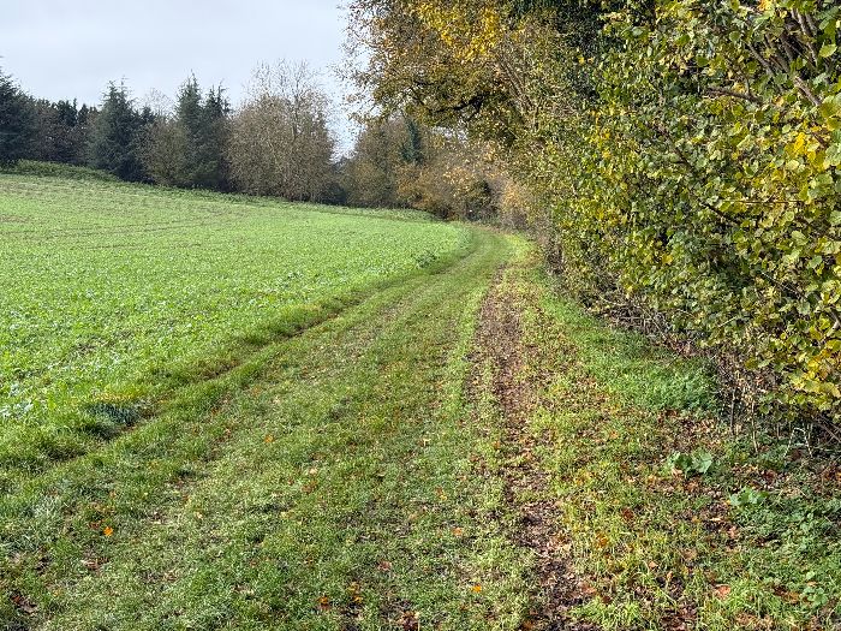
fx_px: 1166
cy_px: 316
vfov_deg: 30.3
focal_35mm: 48
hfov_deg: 39.7
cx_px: 420
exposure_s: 1/1149
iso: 100
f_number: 1.78
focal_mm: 6.76
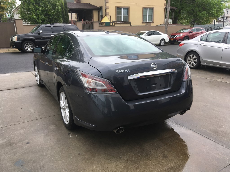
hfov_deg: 61.7
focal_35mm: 29
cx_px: 115
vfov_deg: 48.2
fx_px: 193
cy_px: 86
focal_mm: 4.15
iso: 25
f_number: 2.2
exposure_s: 1/455
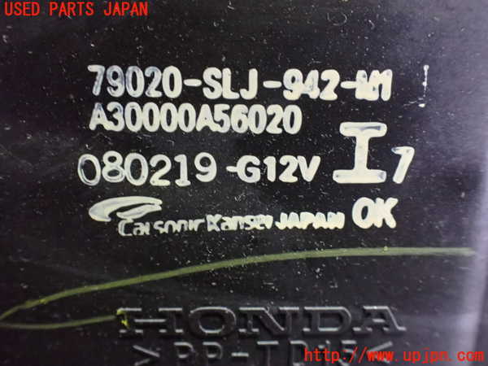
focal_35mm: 30
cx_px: 244
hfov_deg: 60.0
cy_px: 183
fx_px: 423
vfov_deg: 46.8
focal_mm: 5.4
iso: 1600
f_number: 2.3
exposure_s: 1/30
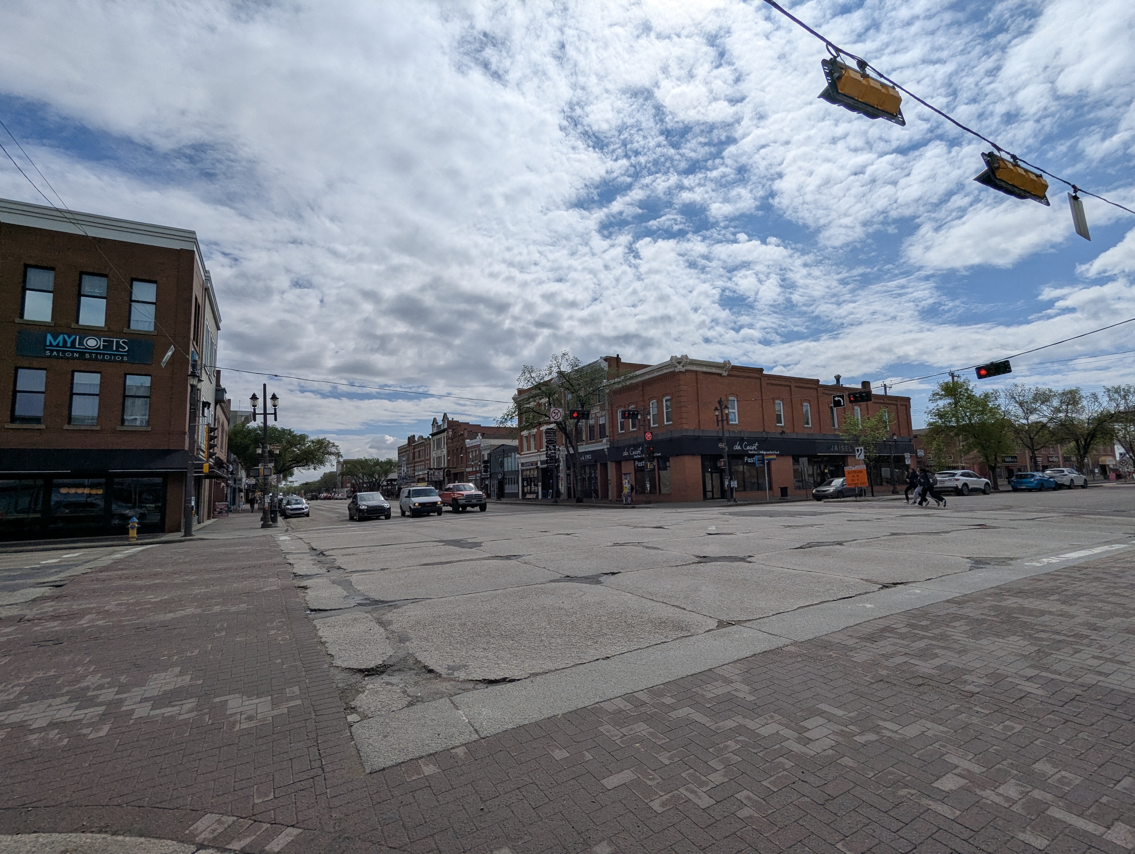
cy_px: 427
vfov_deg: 78.2
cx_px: 568
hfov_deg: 94.4
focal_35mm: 16
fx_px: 525
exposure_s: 1/5814
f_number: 2.2
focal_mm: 2.35
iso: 43
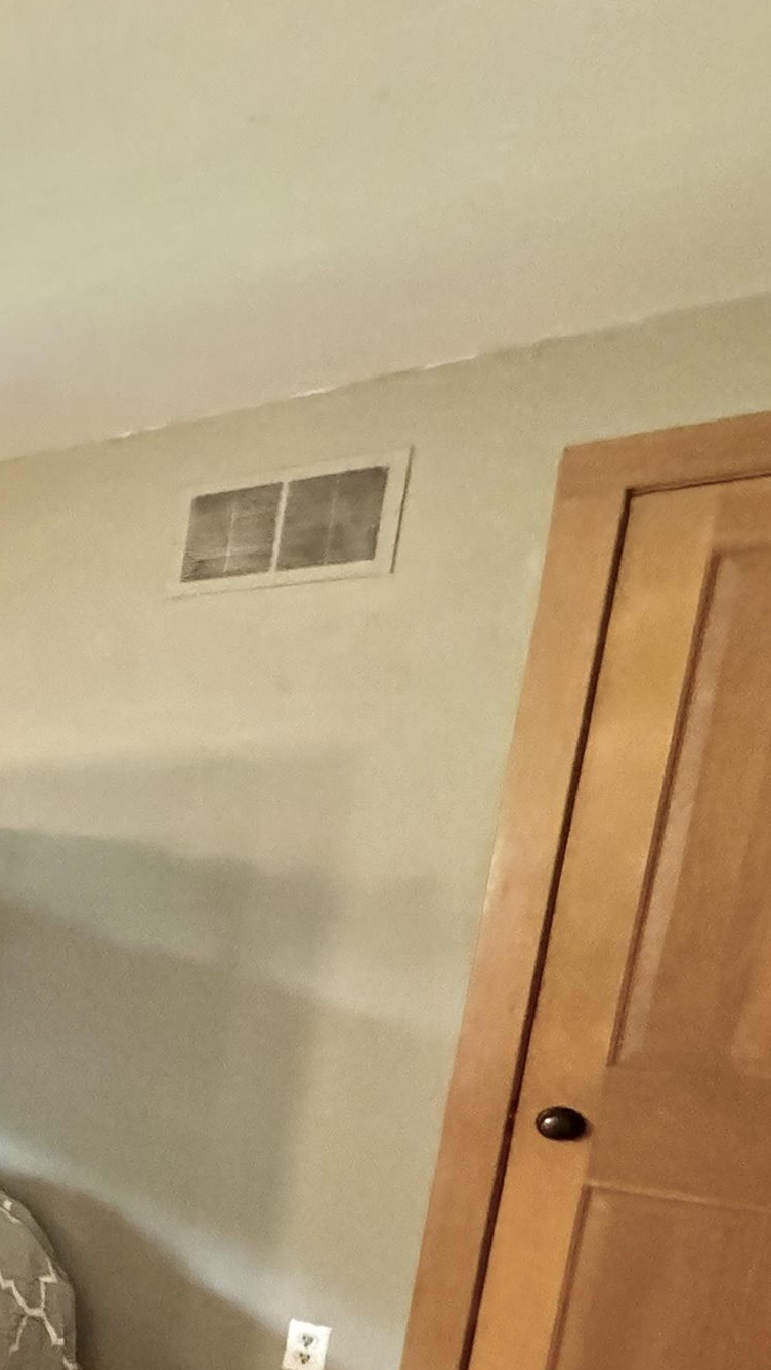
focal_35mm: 35
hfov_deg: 19.9
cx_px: -727
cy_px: 1070
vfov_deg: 53.4
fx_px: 1272
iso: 1250
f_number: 2.2
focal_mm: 2.22
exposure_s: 1/60
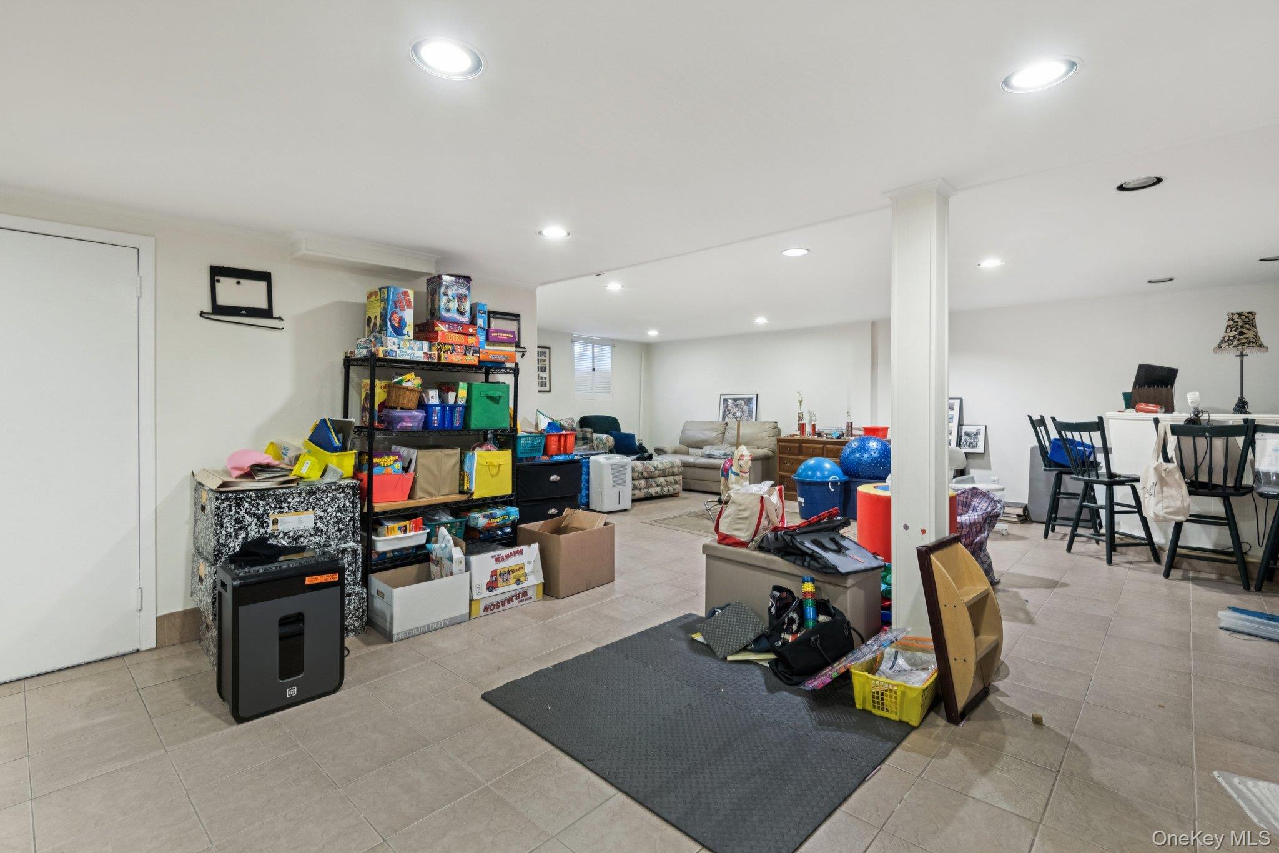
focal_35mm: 16
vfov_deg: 73.7
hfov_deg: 96.7
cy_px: 426
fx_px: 568
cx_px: 640
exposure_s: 1/2
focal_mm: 16
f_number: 9
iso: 400
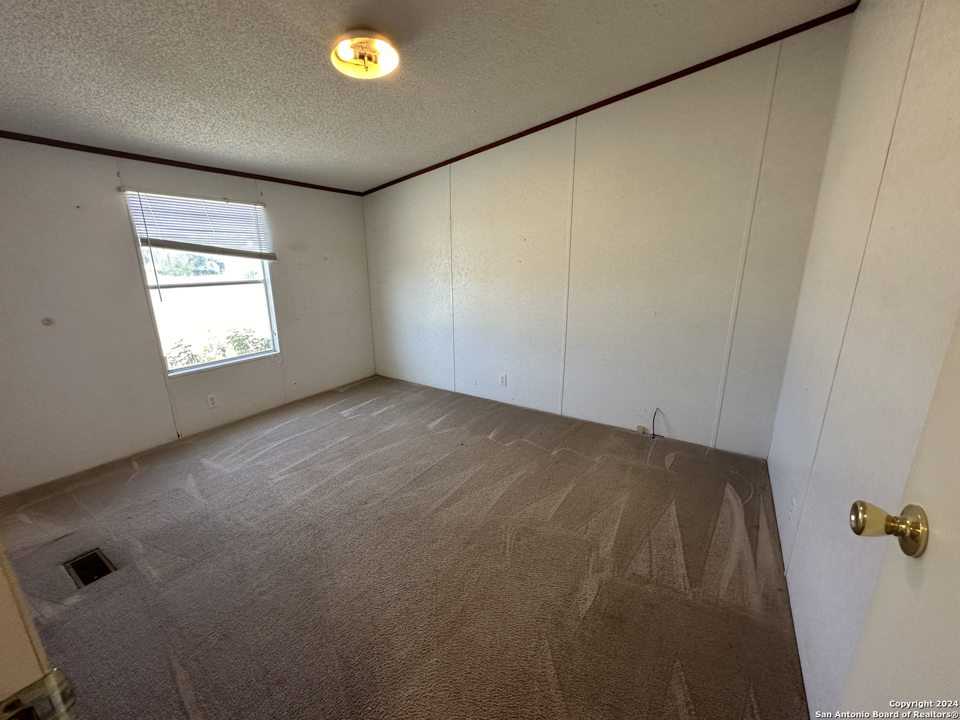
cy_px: 360
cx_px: 480
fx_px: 388
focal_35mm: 14
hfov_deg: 102.1
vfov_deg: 85.7
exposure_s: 1/60
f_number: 2.2
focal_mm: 2.22
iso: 160
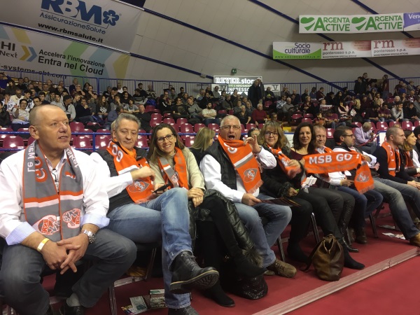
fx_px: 352
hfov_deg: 61.7
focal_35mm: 29
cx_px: 210
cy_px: 158
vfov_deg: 48.2
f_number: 2.2
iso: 80
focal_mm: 4.15
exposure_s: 1/33
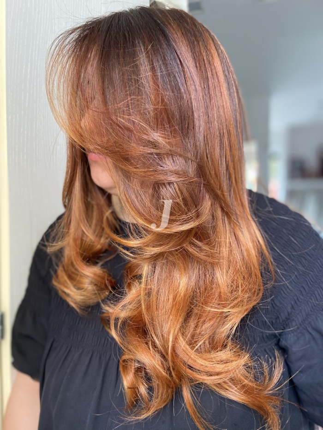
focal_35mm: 26
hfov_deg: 53.1
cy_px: 215
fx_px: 323
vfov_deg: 67.3
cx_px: 162
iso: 125
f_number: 1.8
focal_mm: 4.25
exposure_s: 1/94
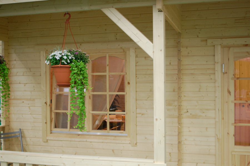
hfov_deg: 43.6
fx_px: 312
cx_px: 125
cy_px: 83
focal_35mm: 45
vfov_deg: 29.8
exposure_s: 1/13
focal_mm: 30
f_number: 4.8
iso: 800
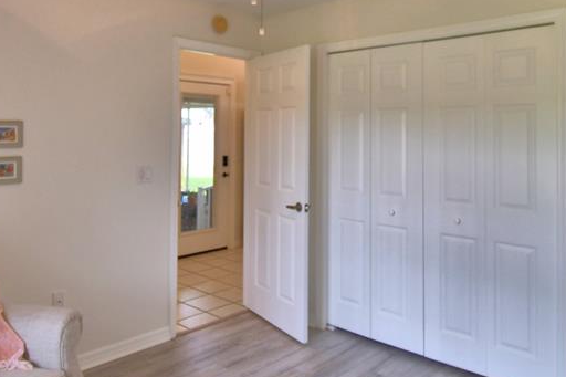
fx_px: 471
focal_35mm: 30
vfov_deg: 43.0
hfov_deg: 61.8
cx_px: 252
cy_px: 125
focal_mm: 10
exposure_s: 1/125
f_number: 4.5
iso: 400
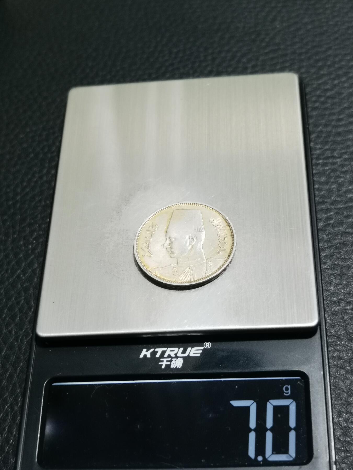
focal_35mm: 55
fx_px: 748
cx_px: 176
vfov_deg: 34.9
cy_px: 235
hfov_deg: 26.6
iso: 200
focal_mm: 6.67
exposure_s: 1/100
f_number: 1.9
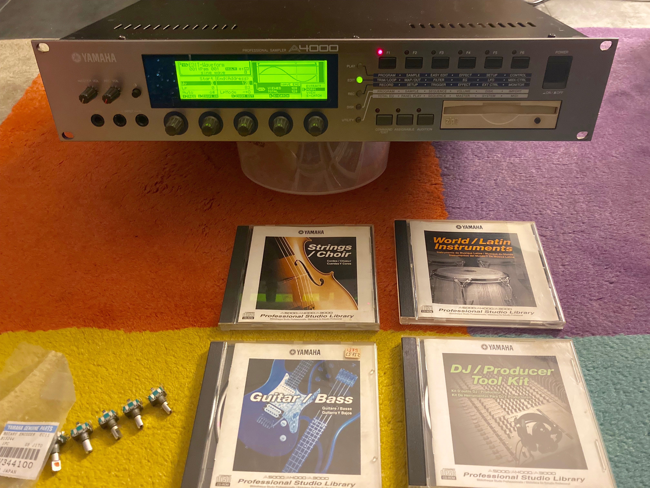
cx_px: 325
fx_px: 526
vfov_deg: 49.7
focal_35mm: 28
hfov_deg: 63.4
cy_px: 244
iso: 500
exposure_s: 1/25
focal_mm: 3.99
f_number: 1.8
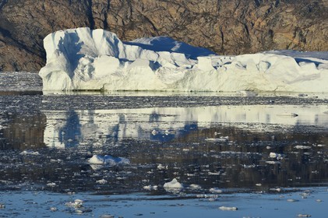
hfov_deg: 10.3
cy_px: 109
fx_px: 1821
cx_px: 164
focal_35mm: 200
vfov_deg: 6.9
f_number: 11
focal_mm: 200
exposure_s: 1/400
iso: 200
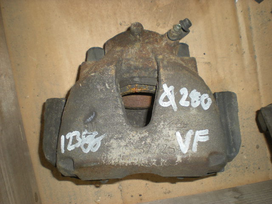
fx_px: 299
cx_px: 136
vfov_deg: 37.7
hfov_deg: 49.0
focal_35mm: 38
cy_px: 102
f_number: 3.1
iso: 64
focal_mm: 6.3
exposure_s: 1/60
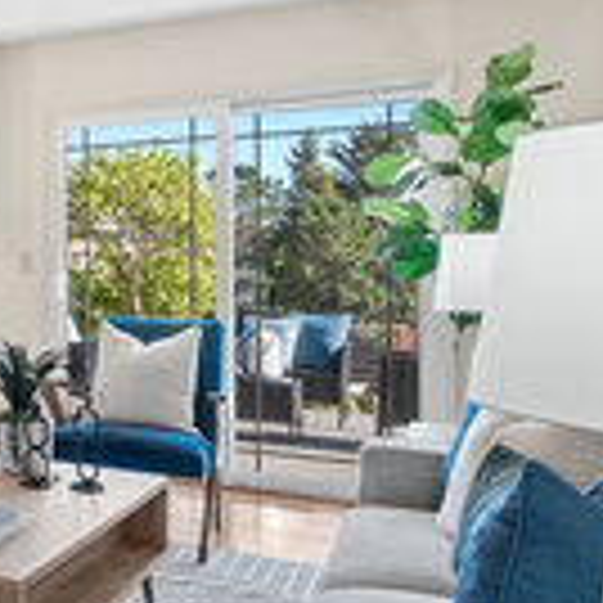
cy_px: 274
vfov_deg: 38.3
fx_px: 867
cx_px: -245
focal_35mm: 44
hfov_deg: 28.6
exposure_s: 1/5
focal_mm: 16
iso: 400
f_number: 9
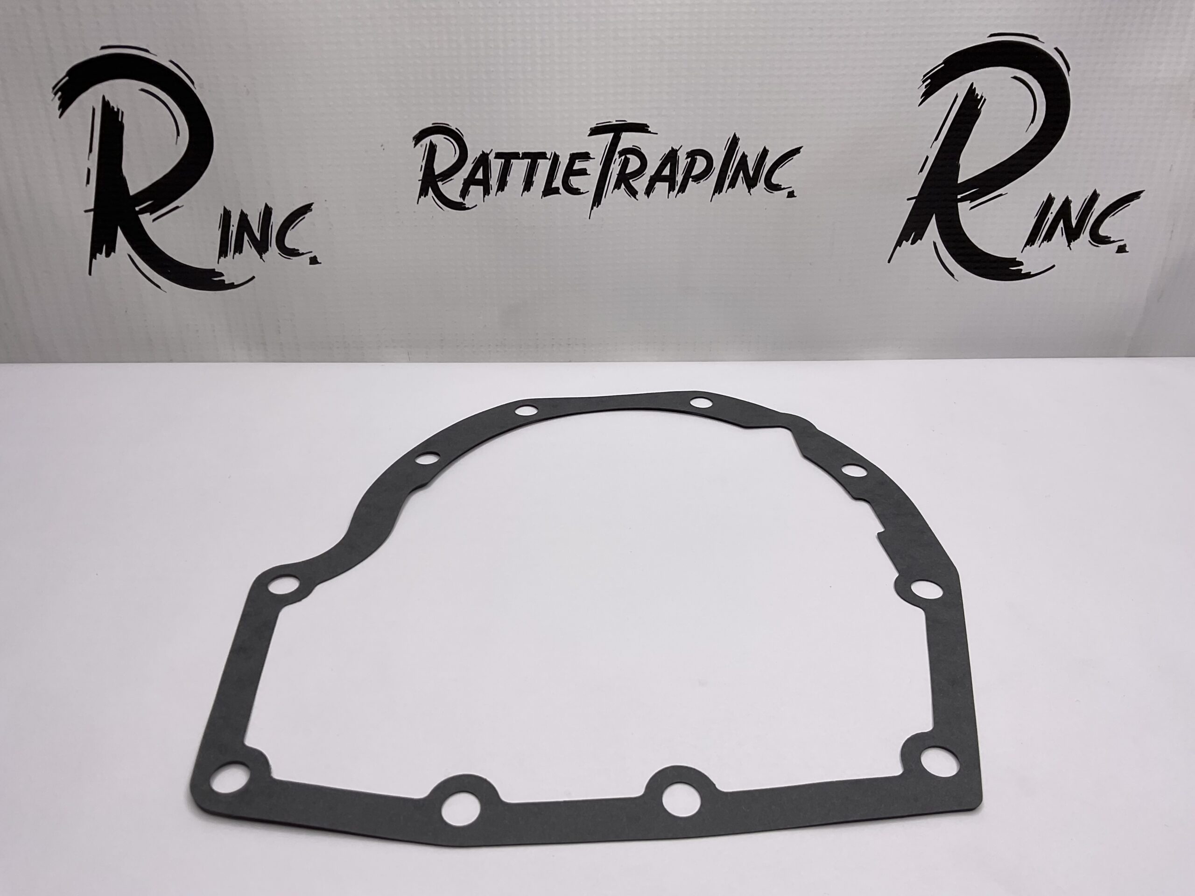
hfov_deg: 61.7
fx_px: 1001
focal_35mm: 29
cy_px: 448
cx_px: 598
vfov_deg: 48.2
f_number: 1.8
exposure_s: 1/152
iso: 16
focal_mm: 3
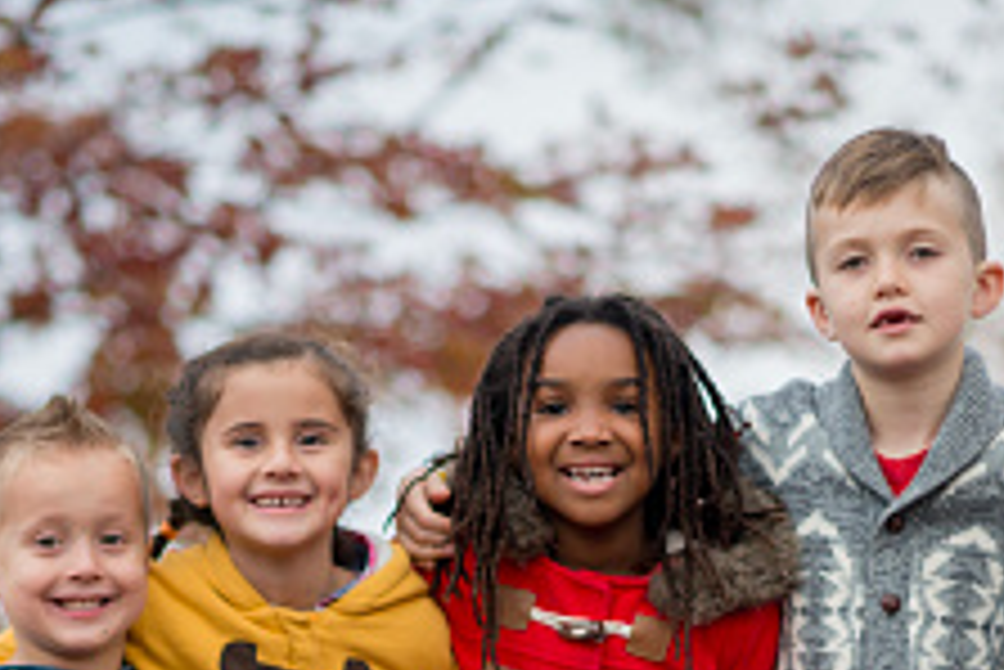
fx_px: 5414
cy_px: 744
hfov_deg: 10.6
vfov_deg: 7.1
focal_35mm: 194
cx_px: 585
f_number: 1.8
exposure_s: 1/400
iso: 320
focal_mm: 85
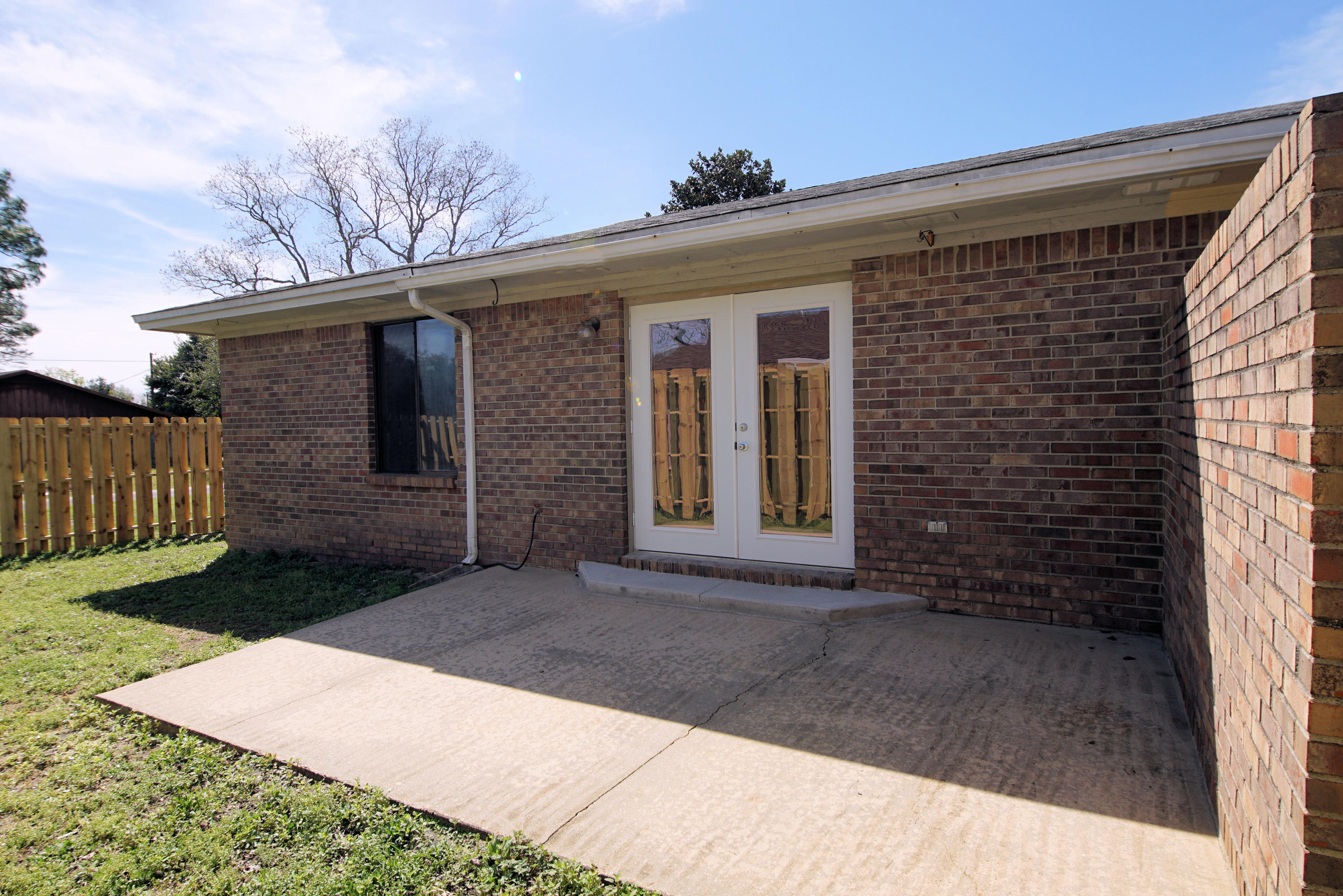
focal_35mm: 18
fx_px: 672
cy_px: 448
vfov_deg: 67.4
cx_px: 672
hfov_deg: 90.0
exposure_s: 1/250
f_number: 8
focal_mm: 12
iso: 100
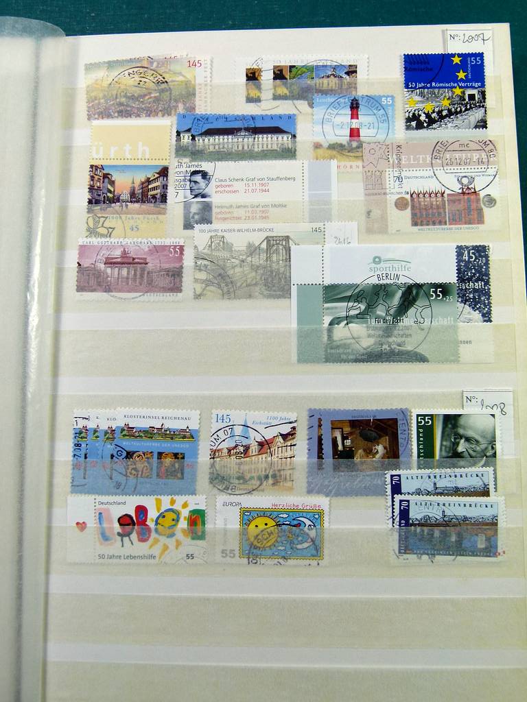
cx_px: 264
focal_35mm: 35
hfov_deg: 40.7
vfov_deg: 52.6
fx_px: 710
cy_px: 351
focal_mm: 6.3
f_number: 4
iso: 100
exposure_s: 1/100
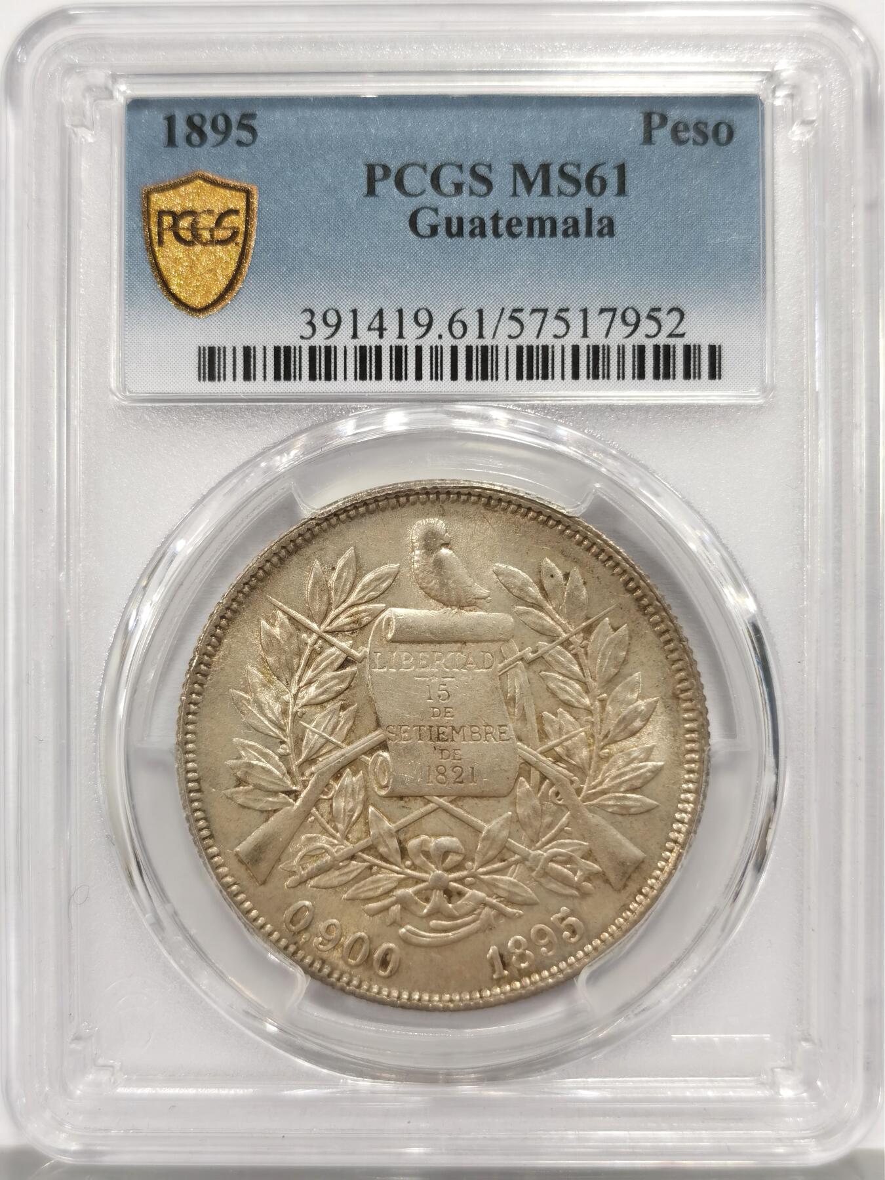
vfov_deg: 35.5
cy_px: 590
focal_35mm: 54
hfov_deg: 27.0
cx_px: 442
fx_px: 1841
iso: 125
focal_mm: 5.56
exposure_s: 1/100
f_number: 16
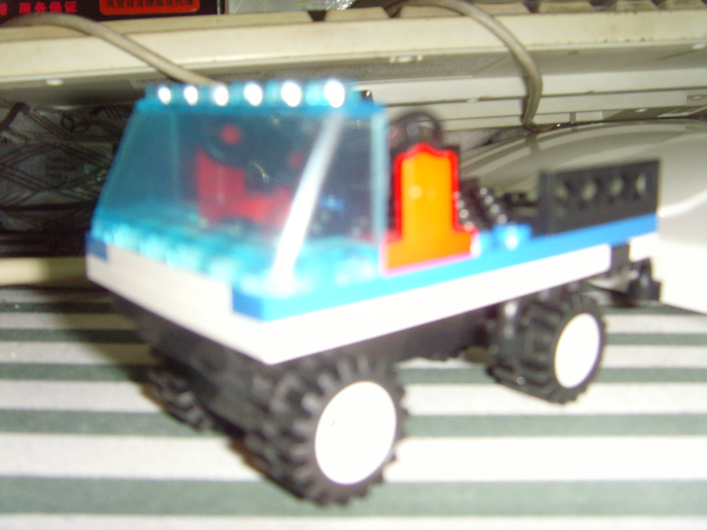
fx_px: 797
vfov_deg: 36.8
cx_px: 354
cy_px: 265
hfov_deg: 47.9
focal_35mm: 39
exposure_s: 1/45
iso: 200
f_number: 3.5
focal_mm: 6.6
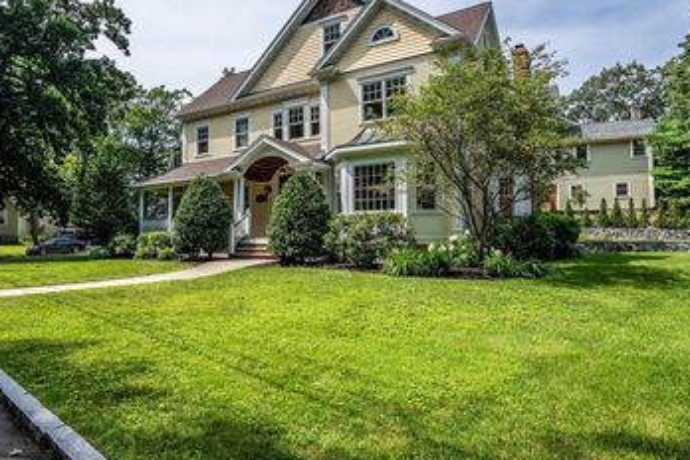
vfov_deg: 55.1
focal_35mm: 23
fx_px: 441
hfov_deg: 75.3
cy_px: 219
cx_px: 278
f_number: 7.1
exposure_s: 1/2000
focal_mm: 16
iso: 250
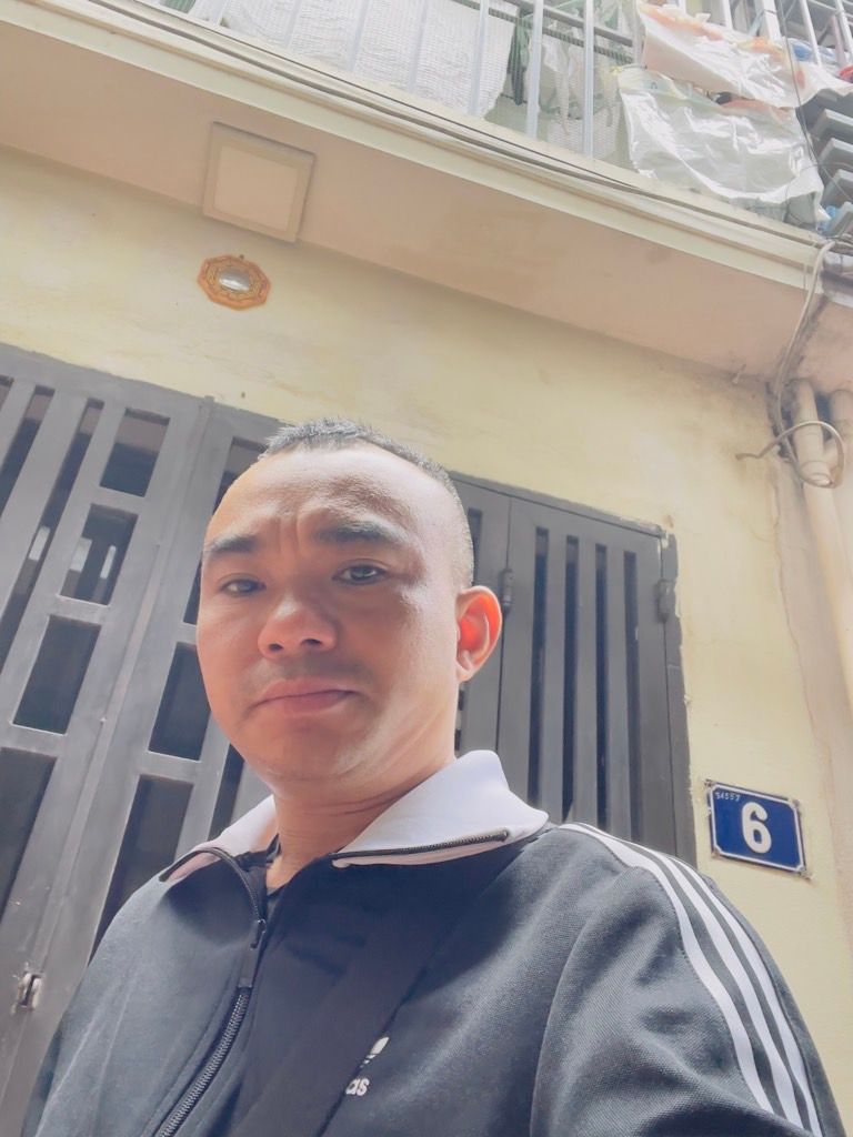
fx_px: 986
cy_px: 568
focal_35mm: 30
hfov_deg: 46.8
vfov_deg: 60.0
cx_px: 426
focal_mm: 2.71
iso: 320
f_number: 2.2
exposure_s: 1/60
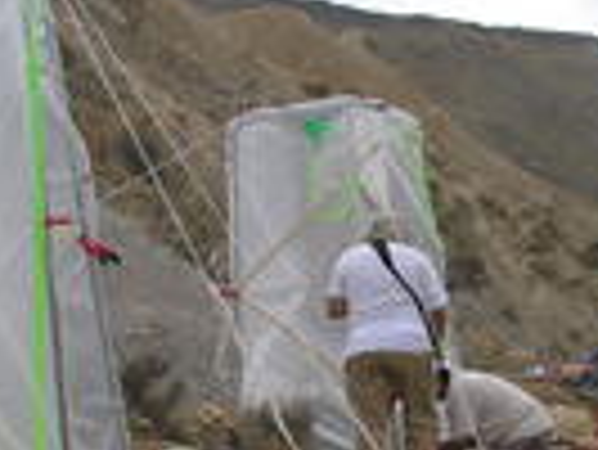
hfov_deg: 20.4
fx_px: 1660
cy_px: 423
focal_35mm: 96
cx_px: 263
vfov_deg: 15.2
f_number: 6.3
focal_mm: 8.9
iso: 50
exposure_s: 1/196
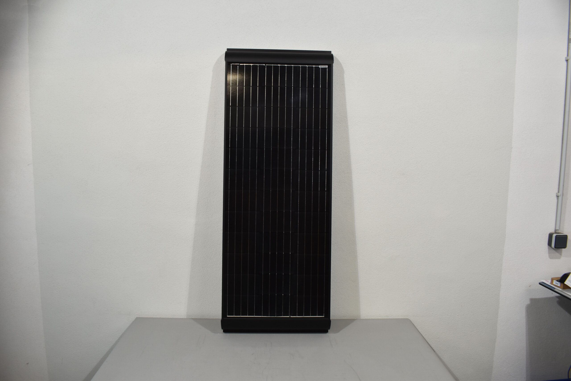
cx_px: 286
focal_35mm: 27
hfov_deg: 67.4
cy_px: 190
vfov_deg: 47.9
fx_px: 428
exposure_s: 1/100
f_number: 5.6
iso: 400
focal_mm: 18
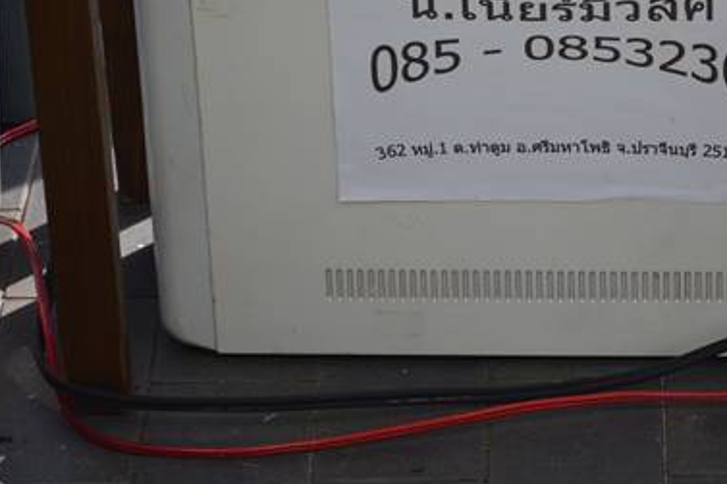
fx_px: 3855
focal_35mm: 191
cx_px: 528
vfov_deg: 7.2
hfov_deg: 10.8
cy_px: 102
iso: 100
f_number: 6.3
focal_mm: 80
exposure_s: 1/160
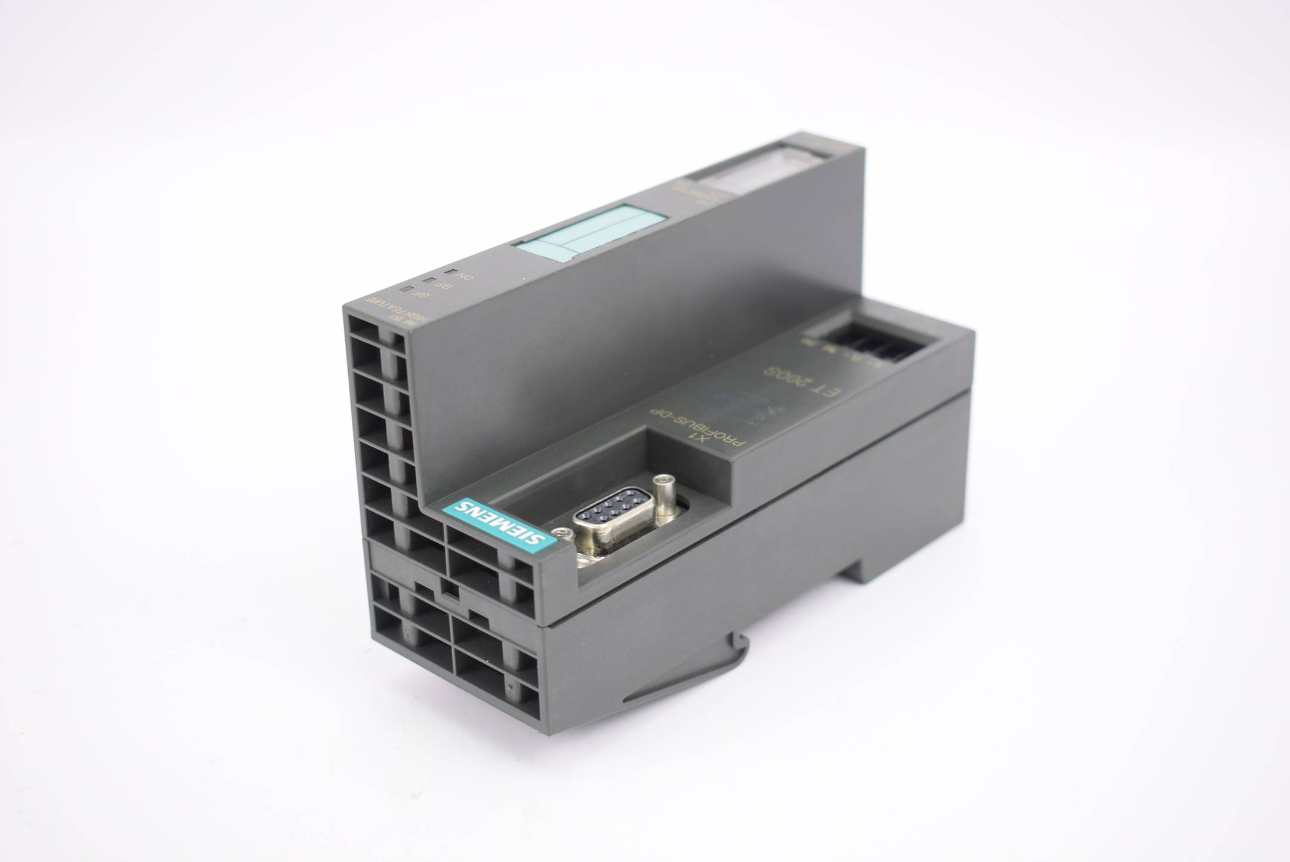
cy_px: 431
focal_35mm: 57
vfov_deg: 23.8
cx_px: 645
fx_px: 2044
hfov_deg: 35.0
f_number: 4.8
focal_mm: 38
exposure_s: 1/60
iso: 320
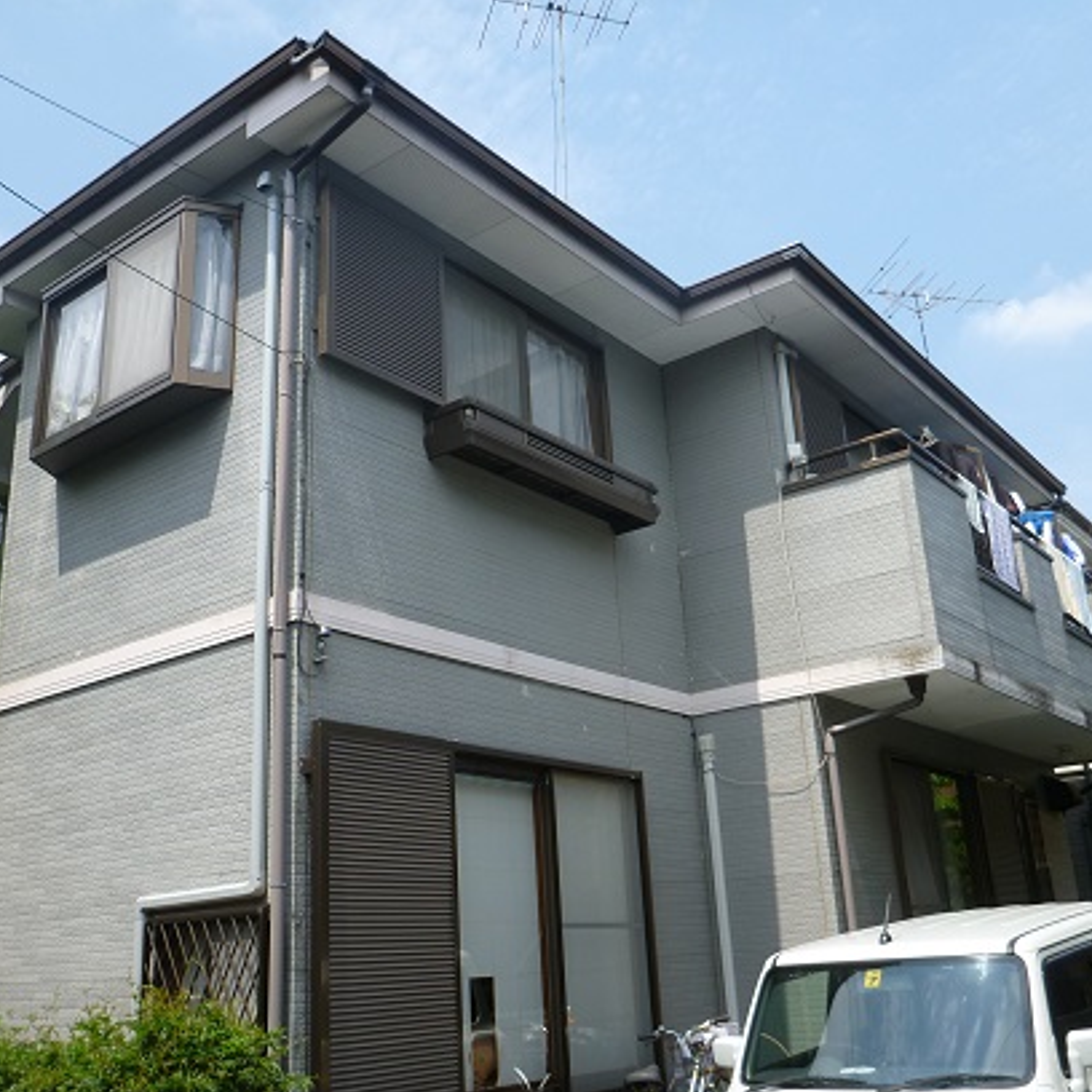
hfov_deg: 48.4
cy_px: 559
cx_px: 527
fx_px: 1213
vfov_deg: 48.4
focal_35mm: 34
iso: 100
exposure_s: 1/800
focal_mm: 4.9
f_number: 3.3
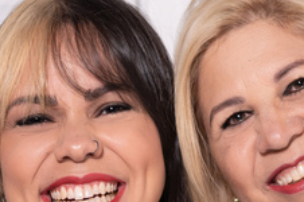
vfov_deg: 5.1
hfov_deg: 7.7
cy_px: 386
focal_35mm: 266
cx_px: 35
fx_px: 2243
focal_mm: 50
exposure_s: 1/200
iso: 125
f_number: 2.8
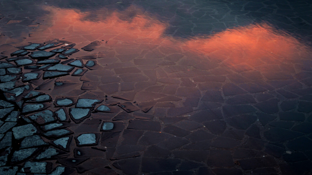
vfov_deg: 14.0
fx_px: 716
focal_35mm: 87
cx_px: 156
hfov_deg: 24.6
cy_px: 99
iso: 200
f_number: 5.6
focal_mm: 55
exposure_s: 1/13
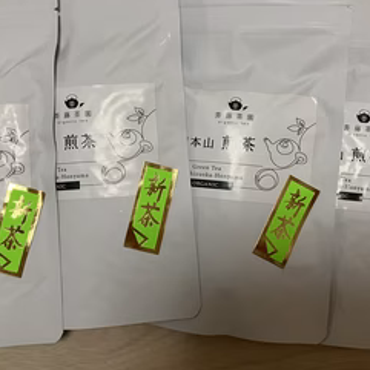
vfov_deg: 40.9
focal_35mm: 41
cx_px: 166
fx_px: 496
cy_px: 163
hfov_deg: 40.9
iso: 125
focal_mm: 3.99
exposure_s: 1/60
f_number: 1.8
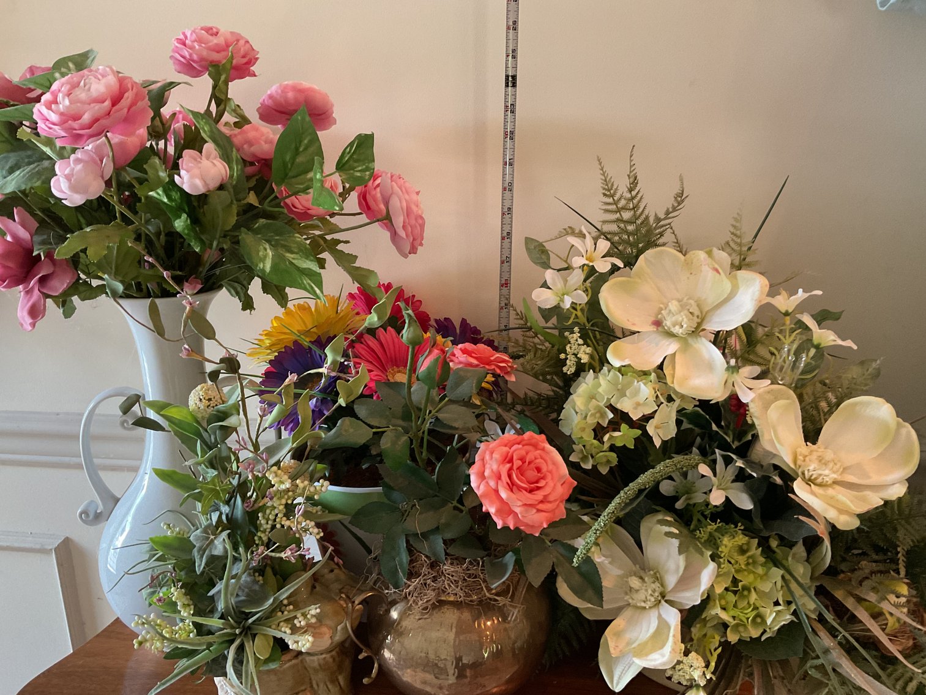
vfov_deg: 48.2
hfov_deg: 61.7
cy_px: 348
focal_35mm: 29
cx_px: 463
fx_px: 776
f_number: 1.8
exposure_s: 1/60
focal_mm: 3
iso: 200
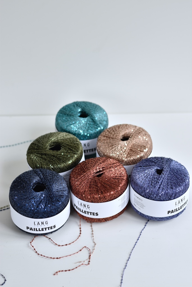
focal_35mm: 75
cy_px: 144
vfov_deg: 27.0
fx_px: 600
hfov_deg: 18.2
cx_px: 96
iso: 160
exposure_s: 1/50
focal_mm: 50
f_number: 2.8
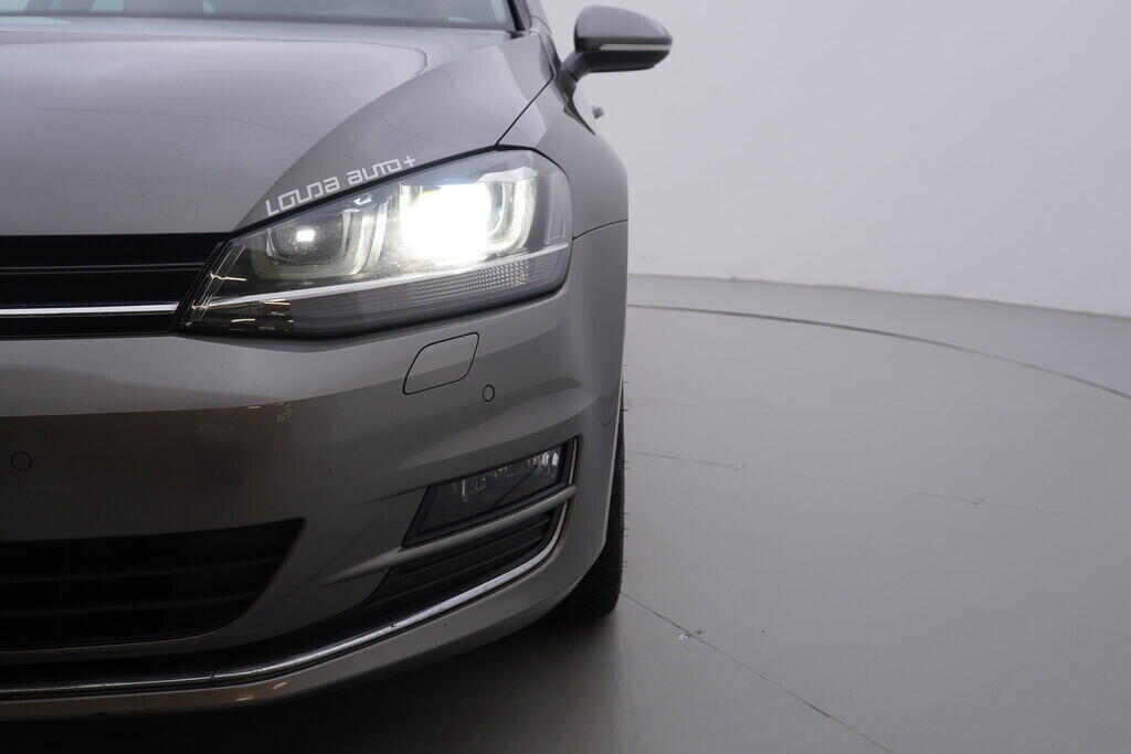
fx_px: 1131
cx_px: 566
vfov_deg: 36.9
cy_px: 377
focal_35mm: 36
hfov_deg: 53.1
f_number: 4.5
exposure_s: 1/100
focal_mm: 24
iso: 125
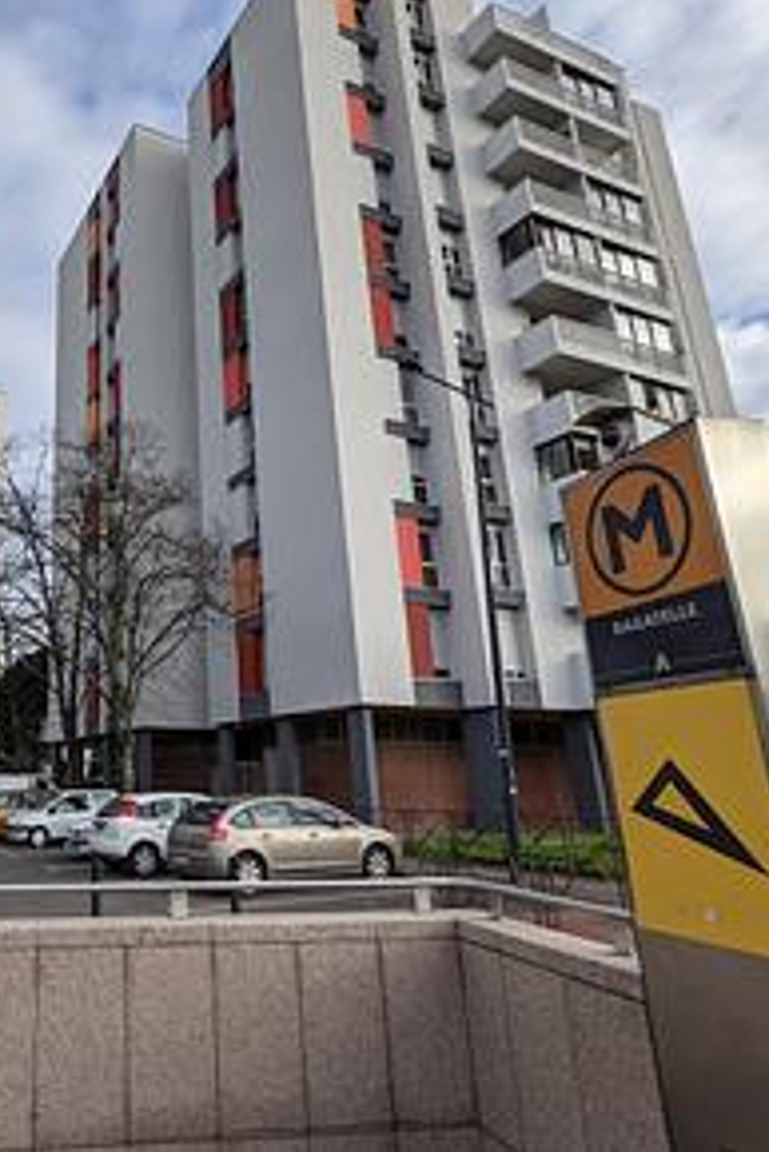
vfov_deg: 76.1
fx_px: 736
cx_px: 104
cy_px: 562
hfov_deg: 50.1
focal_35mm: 23
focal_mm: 2.22
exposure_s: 1/826
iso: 37
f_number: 2.2
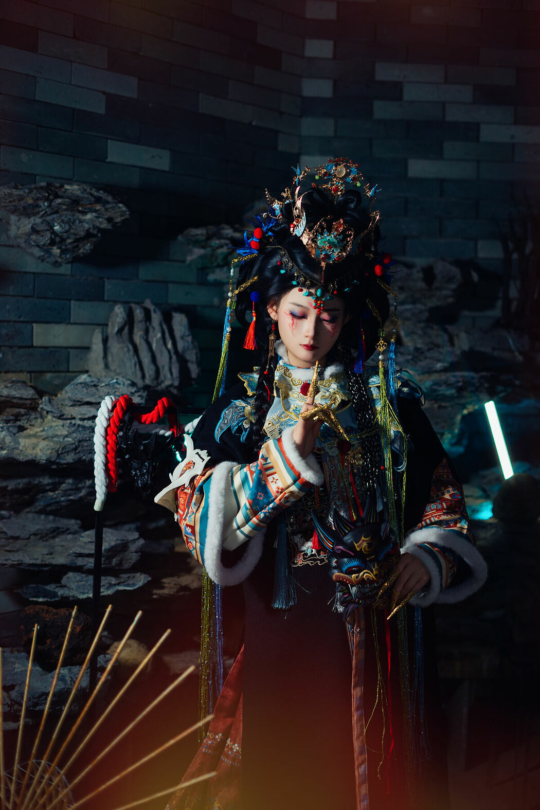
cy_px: 405
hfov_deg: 27.0
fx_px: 1125
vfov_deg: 39.6
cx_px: 270
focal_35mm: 50
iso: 250
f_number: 2
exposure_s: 1/200
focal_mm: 50
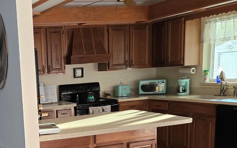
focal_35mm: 56
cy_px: 133
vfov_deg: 22.6
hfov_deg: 34.4
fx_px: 362
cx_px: 27
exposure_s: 1/120
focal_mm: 5.4
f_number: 1.8
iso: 400
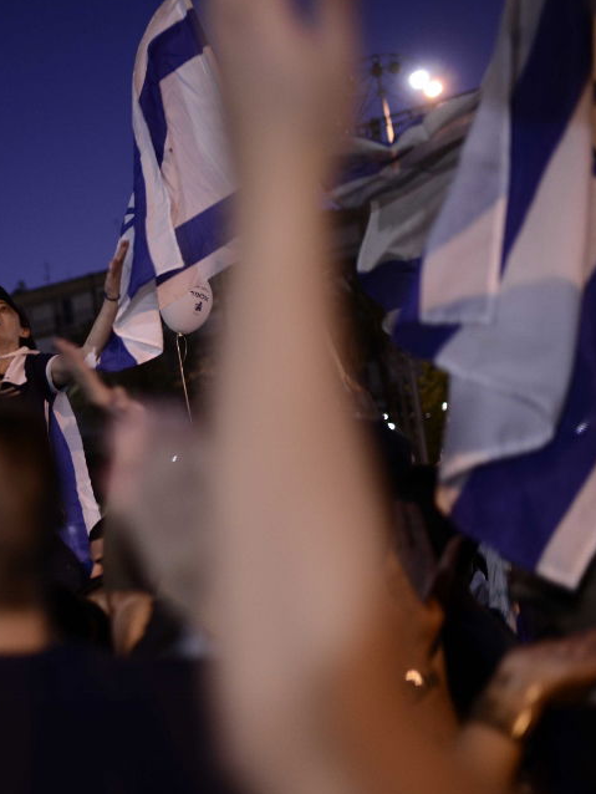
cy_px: 399
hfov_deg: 25.5
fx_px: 1239
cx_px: -16
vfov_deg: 35.5
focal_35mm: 54
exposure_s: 1/160
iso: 1250
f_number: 1.4
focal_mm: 35
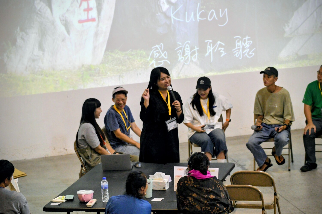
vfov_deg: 10.6
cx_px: 161
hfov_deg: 15.9
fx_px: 1154
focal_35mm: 129
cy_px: 107
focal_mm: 86
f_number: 4.2
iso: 3200
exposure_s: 1/320
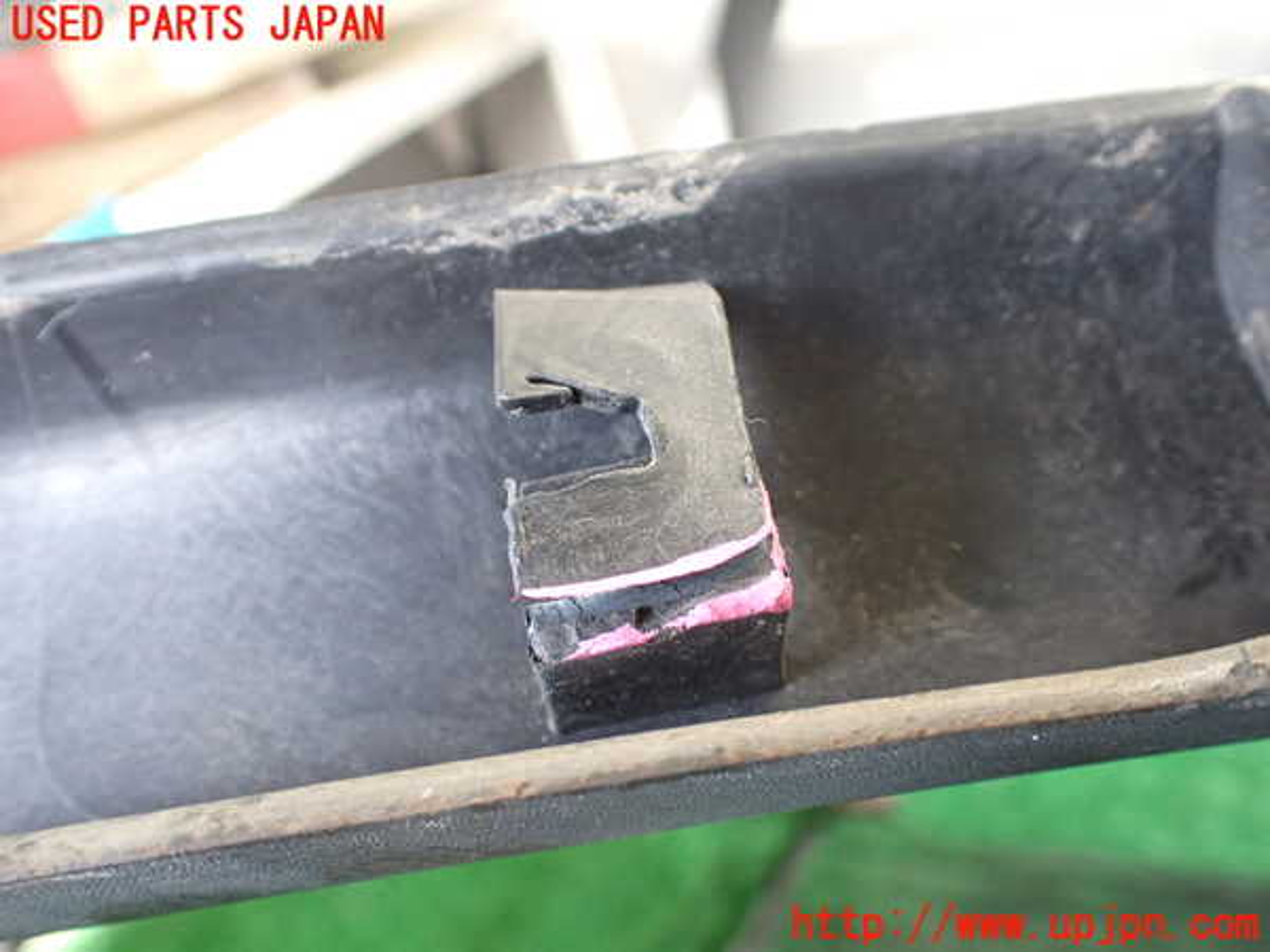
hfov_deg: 60.0
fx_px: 1101
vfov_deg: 46.8
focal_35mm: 30
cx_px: 635
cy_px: 476
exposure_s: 1/125
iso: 500
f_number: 2.3
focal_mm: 5.4
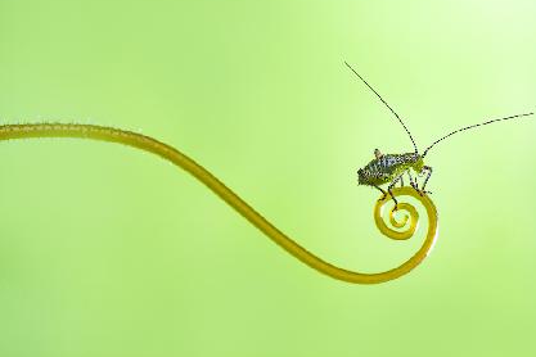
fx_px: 2412
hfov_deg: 12.7
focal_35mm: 162
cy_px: 173
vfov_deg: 8.5
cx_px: 288
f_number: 10
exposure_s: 1/200
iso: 80
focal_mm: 100
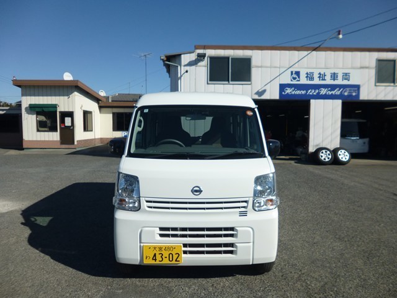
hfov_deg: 71.6
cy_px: 149
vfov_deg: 56.8
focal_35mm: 24
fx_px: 275
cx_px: 198
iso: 100
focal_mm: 4.3
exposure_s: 1/400
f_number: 9
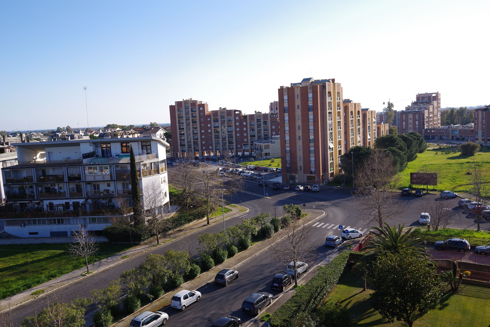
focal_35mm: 30
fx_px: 408
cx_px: 245
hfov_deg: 61.9
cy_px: 164
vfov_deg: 43.6
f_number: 11
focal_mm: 30
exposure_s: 1/60
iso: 100
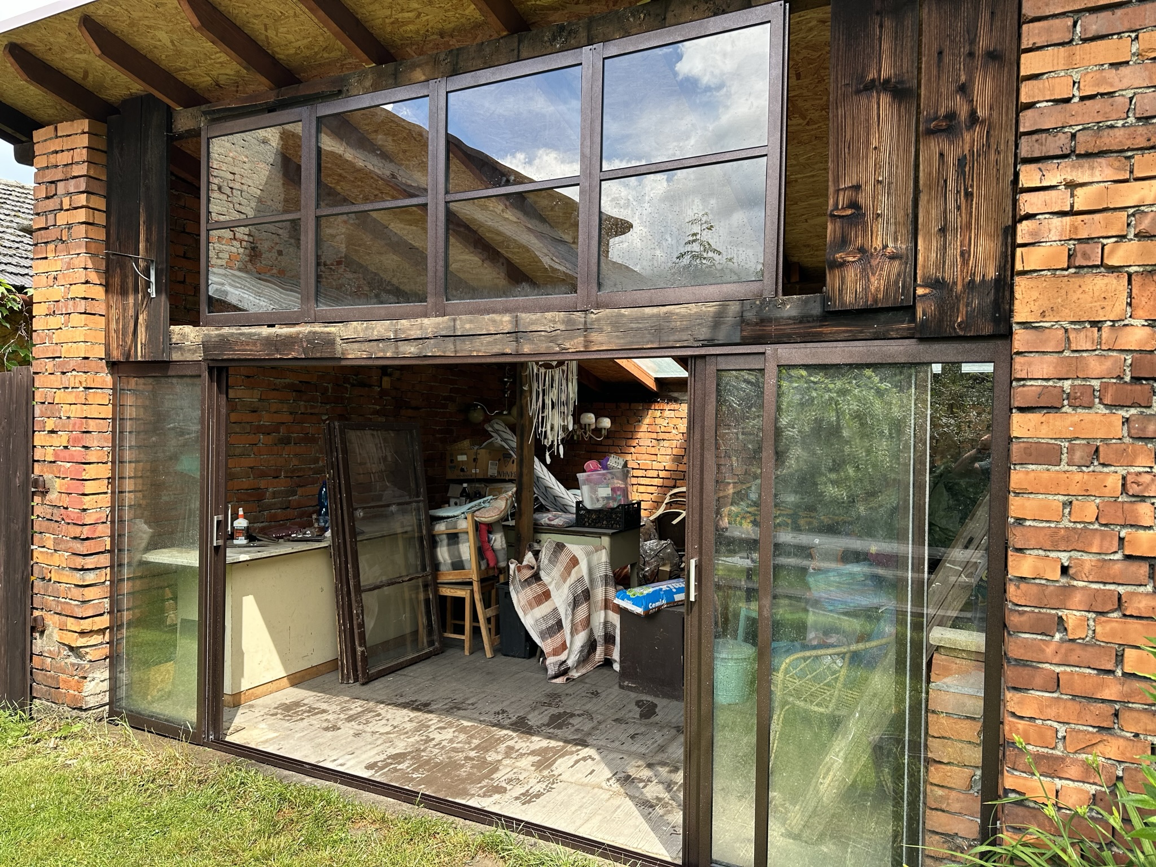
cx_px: 578
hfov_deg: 71.6
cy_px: 434
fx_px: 801
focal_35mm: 24
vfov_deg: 56.8
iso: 80
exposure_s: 1/555
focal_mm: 6.86
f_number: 1.78
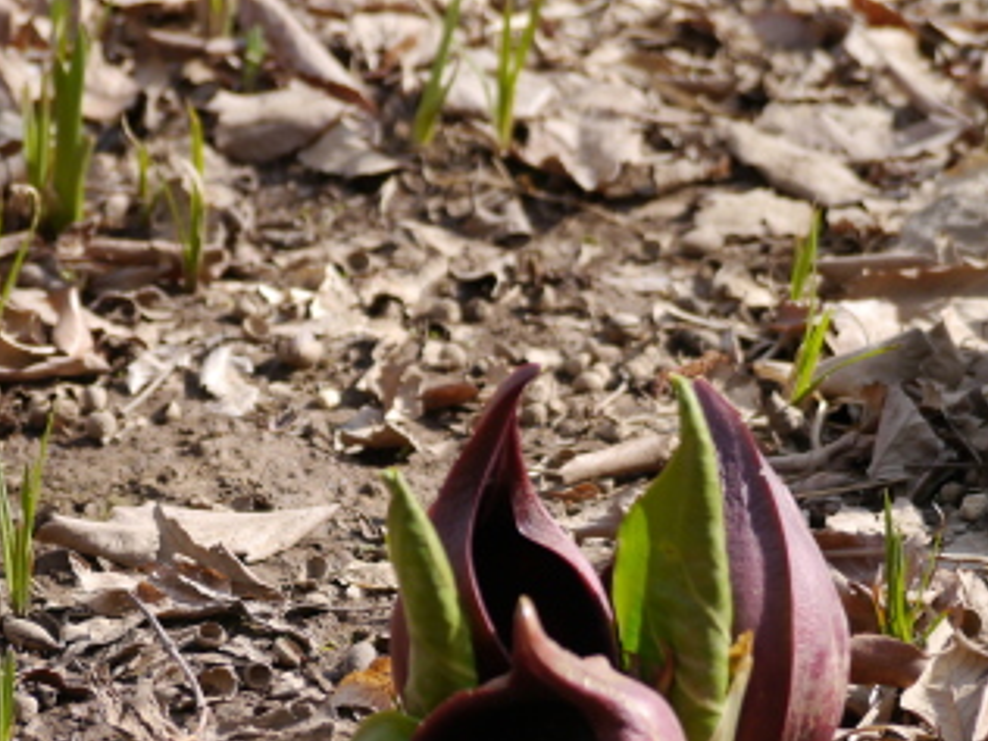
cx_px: 547
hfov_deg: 8.0
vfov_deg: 6.0
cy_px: 564
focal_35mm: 247
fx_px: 7050
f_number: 5
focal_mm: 78
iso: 160
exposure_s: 1/320
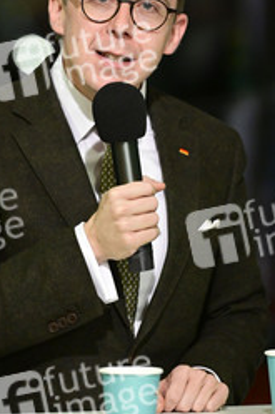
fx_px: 3706
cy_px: 145
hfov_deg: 4.2
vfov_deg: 6.4
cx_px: 120
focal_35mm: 323
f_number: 3.2
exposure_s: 1/320
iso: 5000
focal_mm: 200
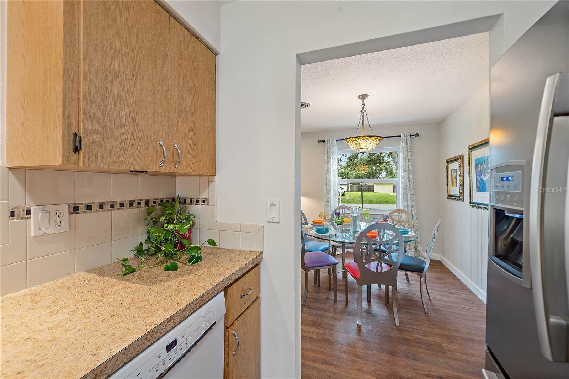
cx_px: 284
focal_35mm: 14
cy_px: 190
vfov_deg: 81.2
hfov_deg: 104.3
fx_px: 221
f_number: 8
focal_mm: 14
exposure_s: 1/1.43
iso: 200
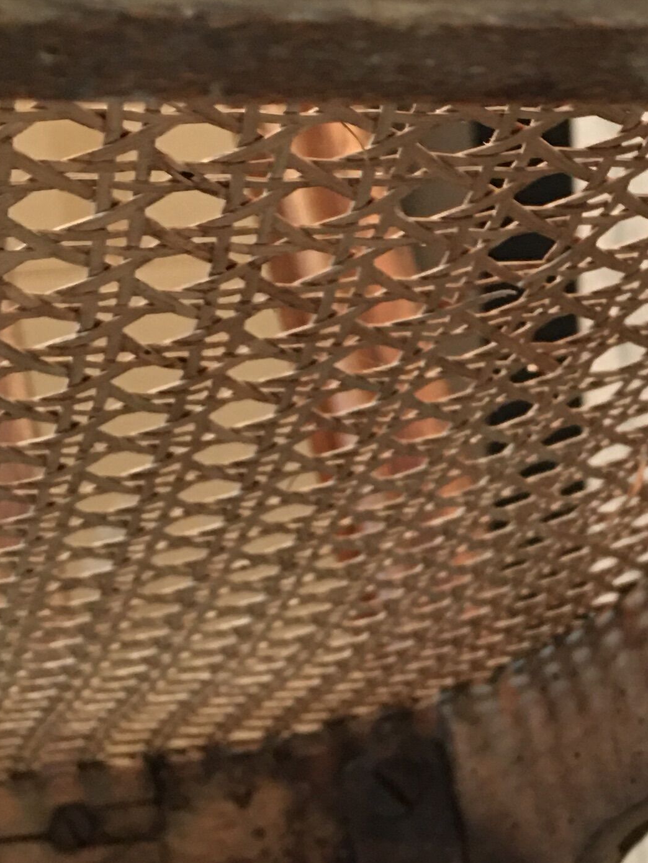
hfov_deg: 16.9
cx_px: 754
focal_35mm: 84
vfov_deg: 23.2
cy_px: 564
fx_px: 2097
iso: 100
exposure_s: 1/4
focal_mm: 4.15
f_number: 2.2
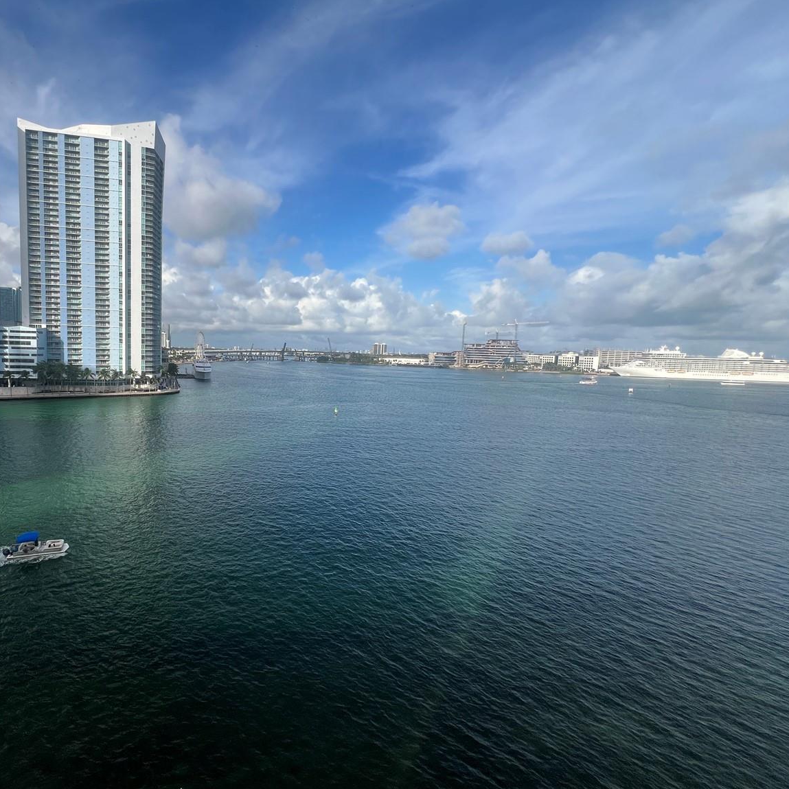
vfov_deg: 87.4
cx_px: 260
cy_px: 389
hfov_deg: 84.2
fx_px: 413
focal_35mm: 16
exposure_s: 1/1876
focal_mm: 1.57
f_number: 1.8
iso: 32
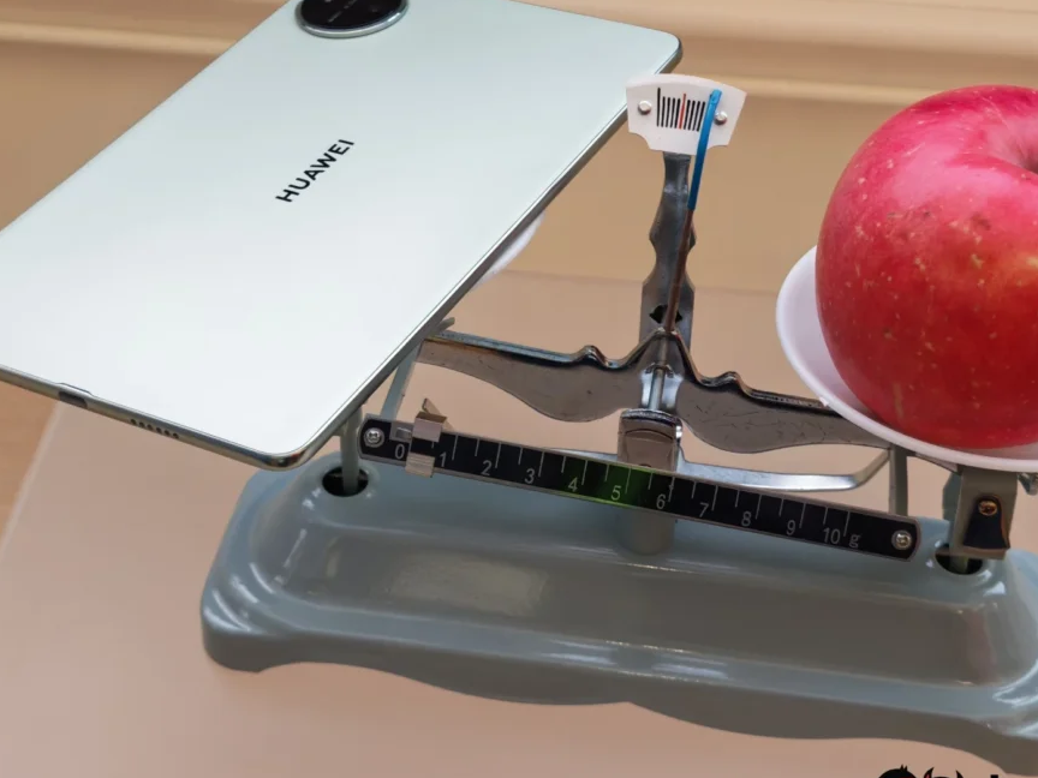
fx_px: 1979
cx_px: 584
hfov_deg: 29.4
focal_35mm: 66
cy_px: 294
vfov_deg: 22.2
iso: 160
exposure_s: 1/50
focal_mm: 5.4
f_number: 1.6
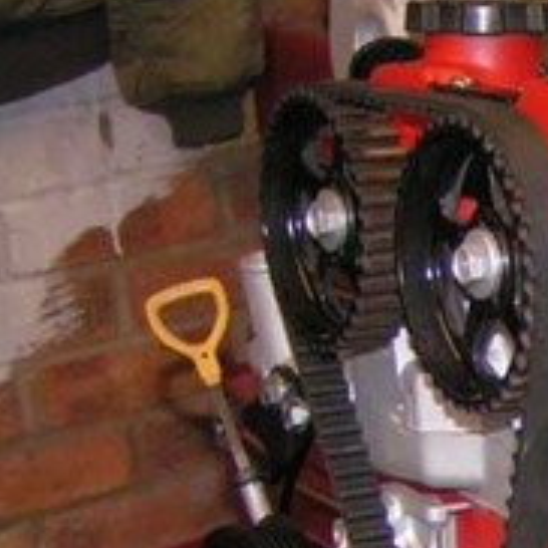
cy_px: 605
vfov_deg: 14.4
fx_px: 2113
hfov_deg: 13.9
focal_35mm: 118
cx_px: 816
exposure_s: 1/40
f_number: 2.8
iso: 200
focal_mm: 5.8
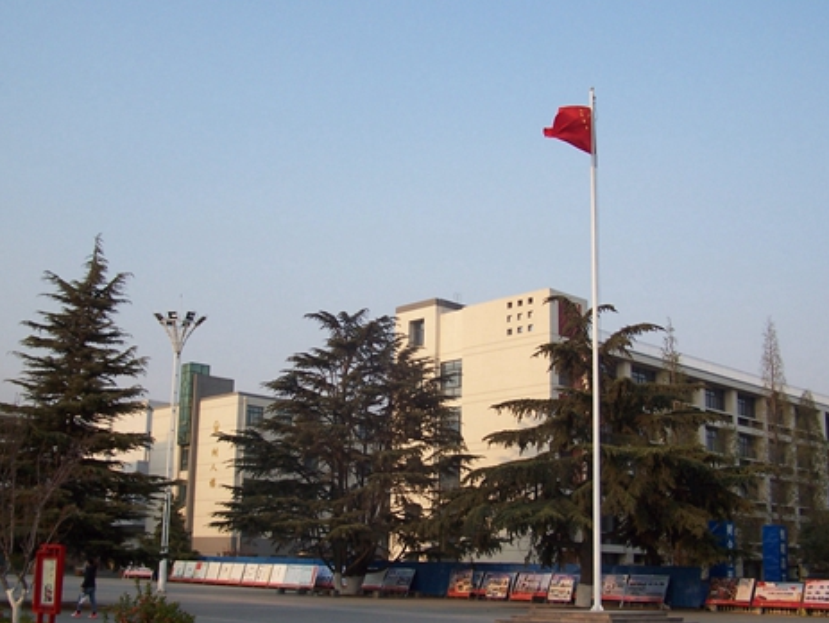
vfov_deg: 35.2
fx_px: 983
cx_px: 426
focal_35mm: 41
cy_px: 330
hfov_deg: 45.7
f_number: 2.8
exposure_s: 1/500
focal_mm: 6.3
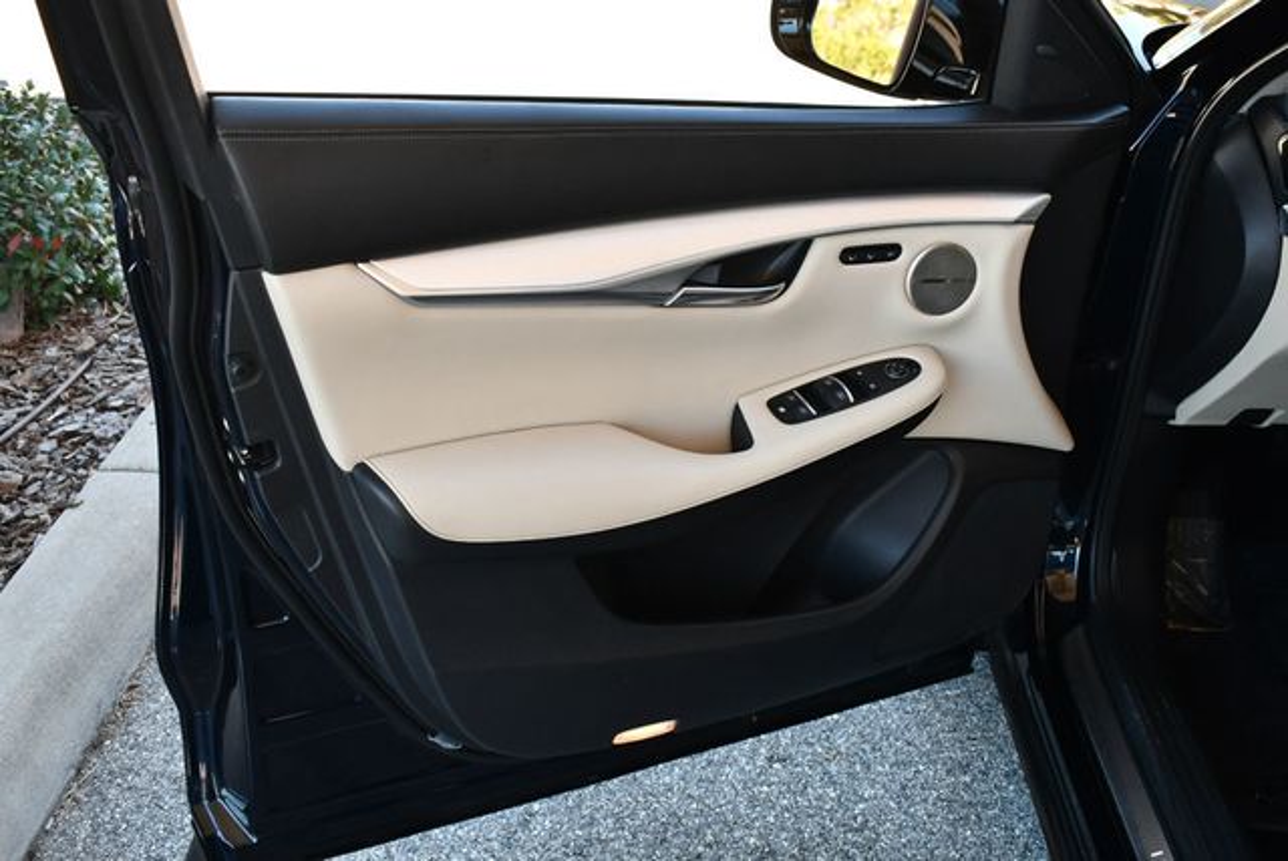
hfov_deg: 53.1
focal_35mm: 36
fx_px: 1289
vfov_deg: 36.9
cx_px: 644
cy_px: 430
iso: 400
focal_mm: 18
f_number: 4
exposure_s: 1/250
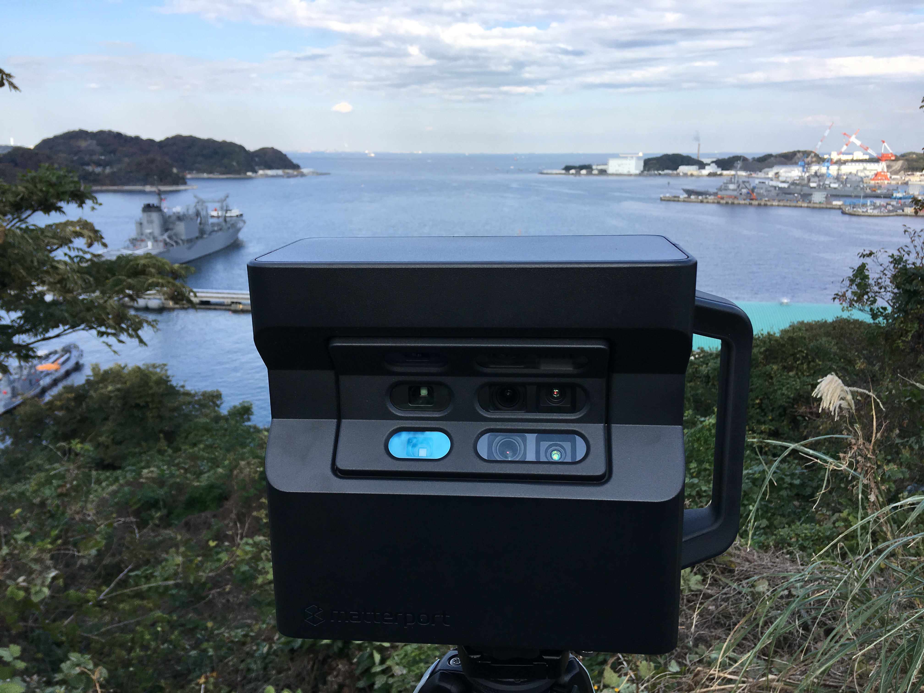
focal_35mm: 29
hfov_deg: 61.7
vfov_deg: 48.2
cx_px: 462
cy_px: 346
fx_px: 774
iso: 25
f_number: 2.2
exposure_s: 1/725
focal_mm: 4.15
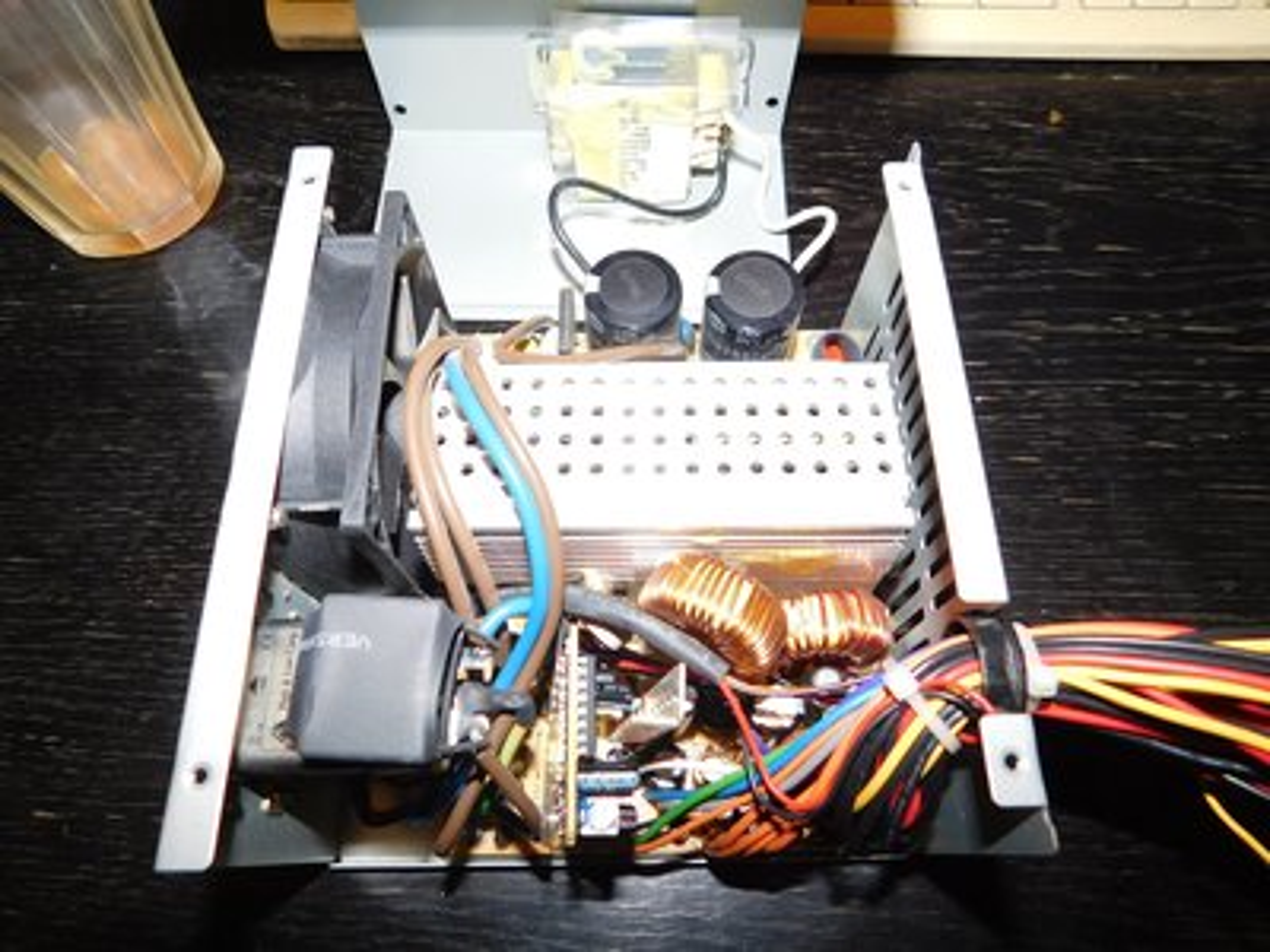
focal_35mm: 23
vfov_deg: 58.9
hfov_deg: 73.9
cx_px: 635
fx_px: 844
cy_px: 476
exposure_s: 1/30
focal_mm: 4
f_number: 3
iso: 200
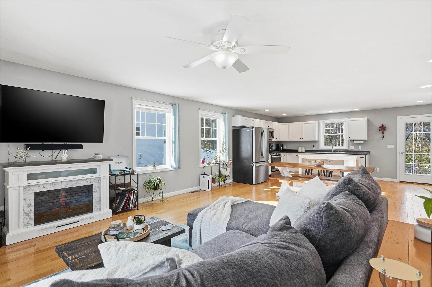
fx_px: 198
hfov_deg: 95.0
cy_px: 144
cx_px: 216
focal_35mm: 16
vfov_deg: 71.9
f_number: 7.1
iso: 800
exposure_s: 1/1600
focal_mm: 11
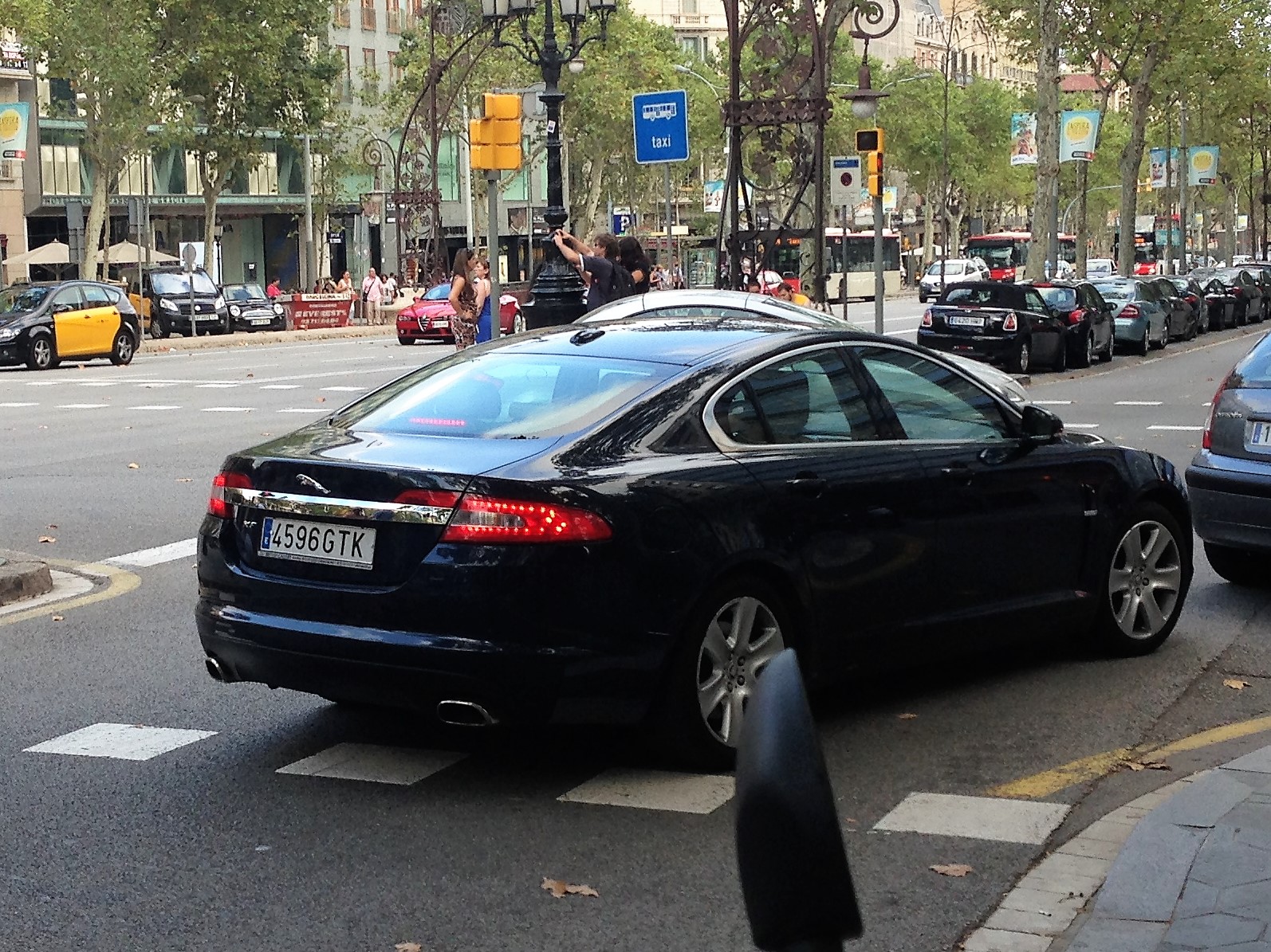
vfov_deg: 42.9
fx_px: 1211
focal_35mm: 33
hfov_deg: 55.4
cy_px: 476
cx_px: 636
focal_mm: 4.13
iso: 50
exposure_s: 1/196
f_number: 2.4
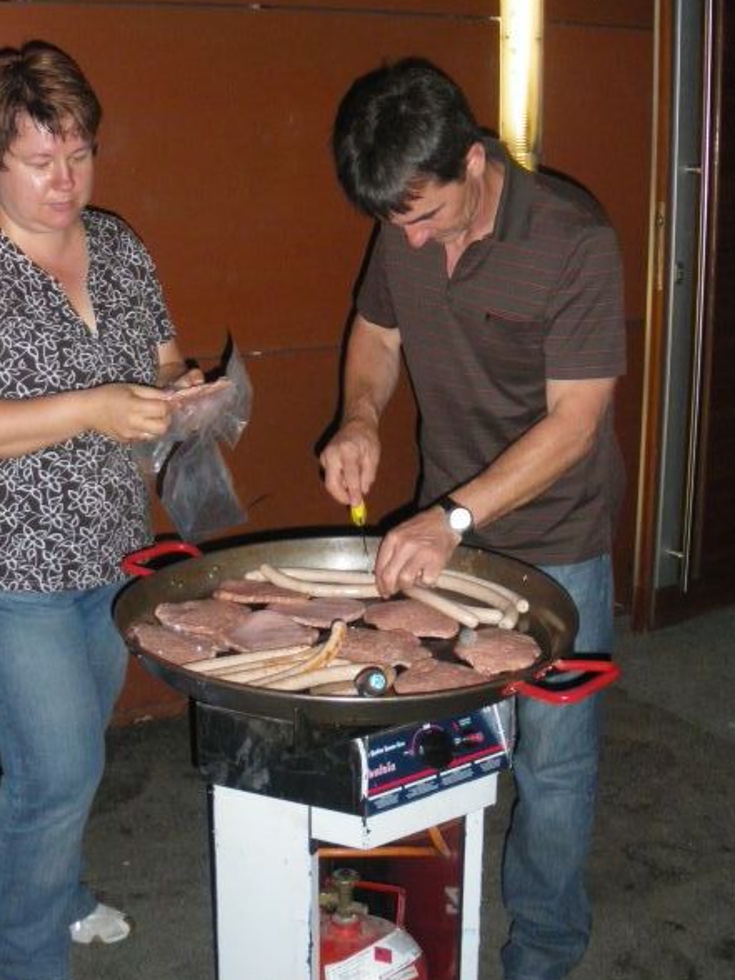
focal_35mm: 49
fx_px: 1387
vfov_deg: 38.6
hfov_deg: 29.6
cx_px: 312
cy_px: 362
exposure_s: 1/50
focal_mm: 6.3
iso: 400
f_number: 3.5
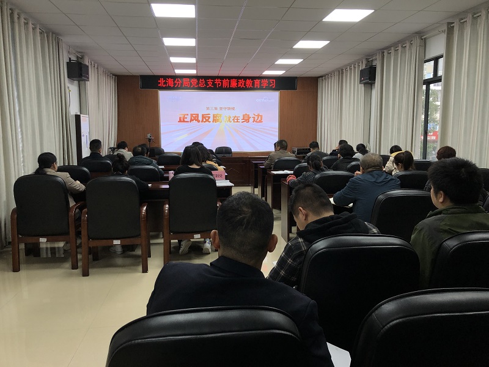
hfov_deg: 63.4
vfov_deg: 49.7
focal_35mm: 28
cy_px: 184
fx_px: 396
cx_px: 244
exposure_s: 1/34
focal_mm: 4
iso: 32
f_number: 1.8
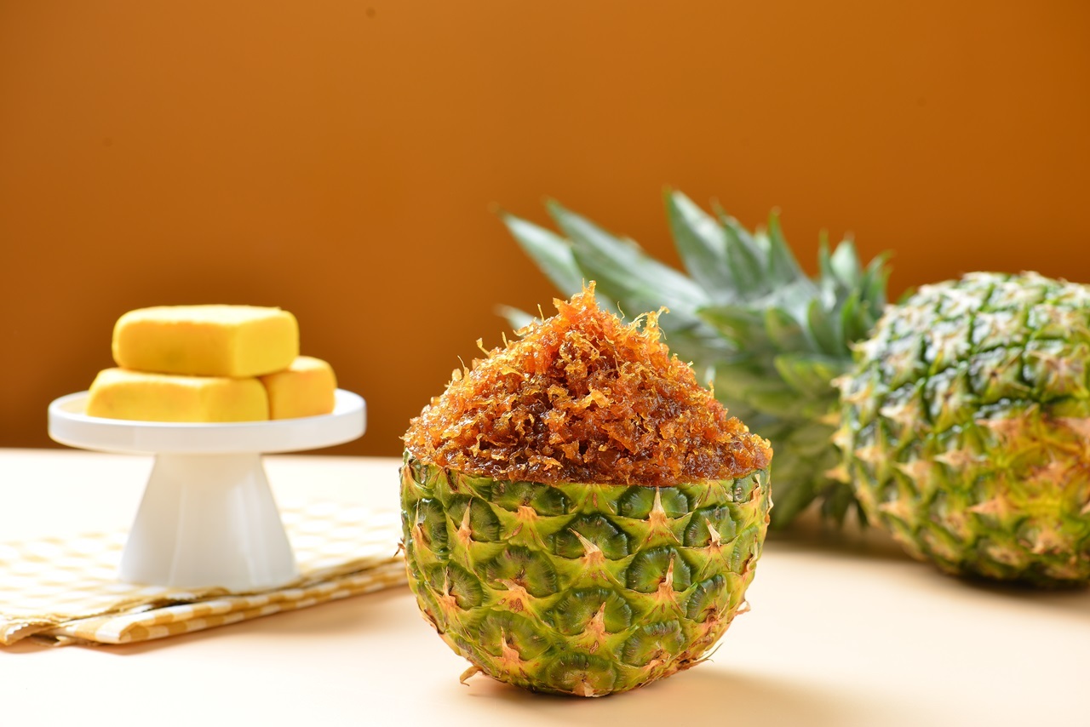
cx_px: 545
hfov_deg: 19.5
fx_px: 3180
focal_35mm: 105
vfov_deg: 13.0
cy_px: 364
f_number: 9
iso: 100
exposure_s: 1/125
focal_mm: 105
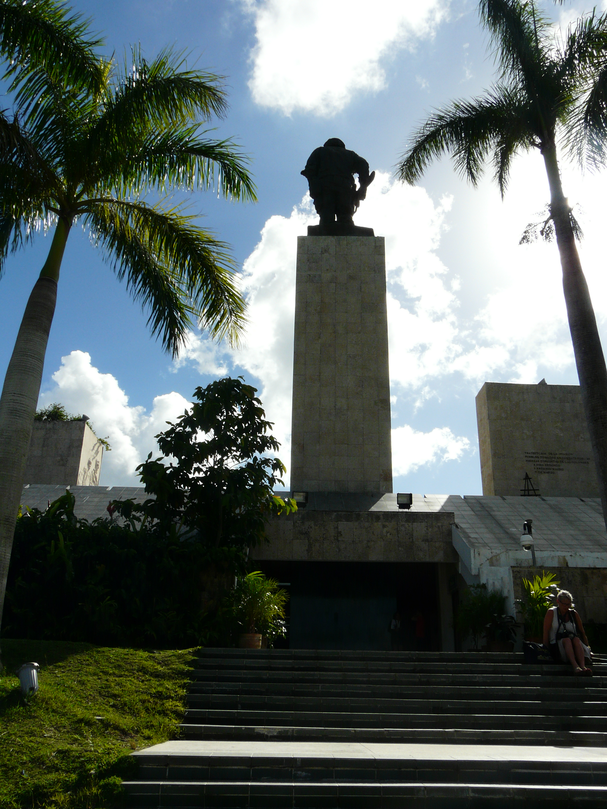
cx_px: 304
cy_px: 404
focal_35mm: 30
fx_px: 701
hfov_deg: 46.8
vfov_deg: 60.0
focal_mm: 4.9
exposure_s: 1/500
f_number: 6.3
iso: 100
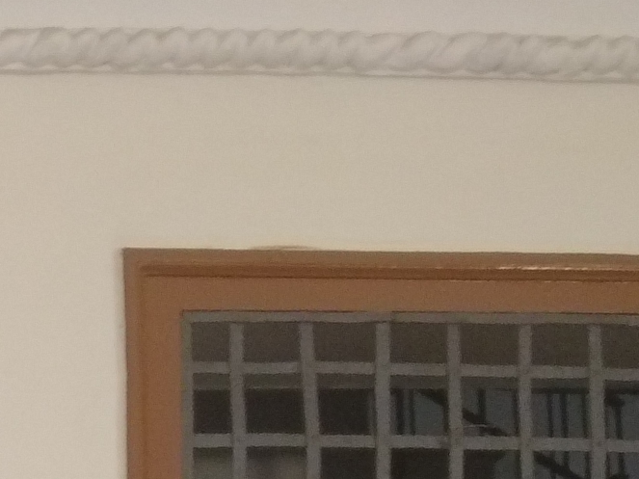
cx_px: -547
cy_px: 955
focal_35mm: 139
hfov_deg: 12.8
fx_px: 2565
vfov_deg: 9.9
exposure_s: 1/10
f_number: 1.8
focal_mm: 4.4
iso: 400
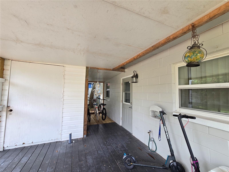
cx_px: 114
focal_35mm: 13
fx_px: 86
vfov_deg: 89.9
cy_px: 86
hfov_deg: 106.2
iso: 80
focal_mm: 2.2
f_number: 2.2
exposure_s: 1/120
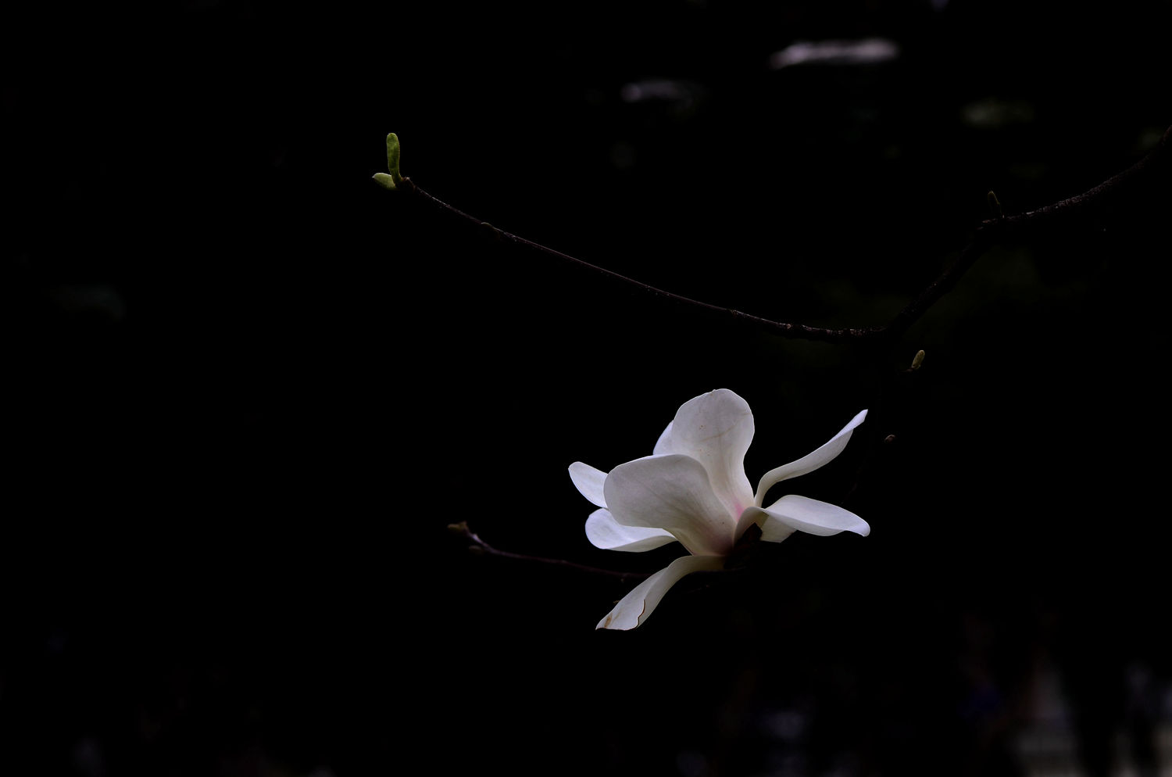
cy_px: 388
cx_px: 586
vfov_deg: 8.7
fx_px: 5118
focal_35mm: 158
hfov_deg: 13.1
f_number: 5.6
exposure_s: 1/250
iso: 100
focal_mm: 105
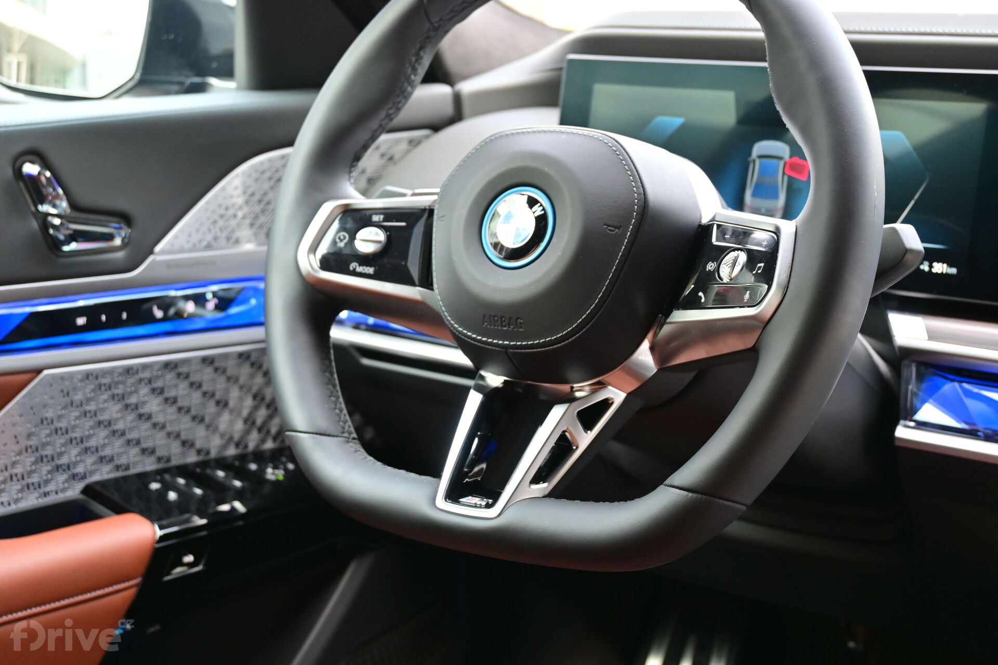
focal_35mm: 54
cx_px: 499
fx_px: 1497
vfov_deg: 25.1
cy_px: 332
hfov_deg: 36.9
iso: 560
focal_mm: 36
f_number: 5.3
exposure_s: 1/60
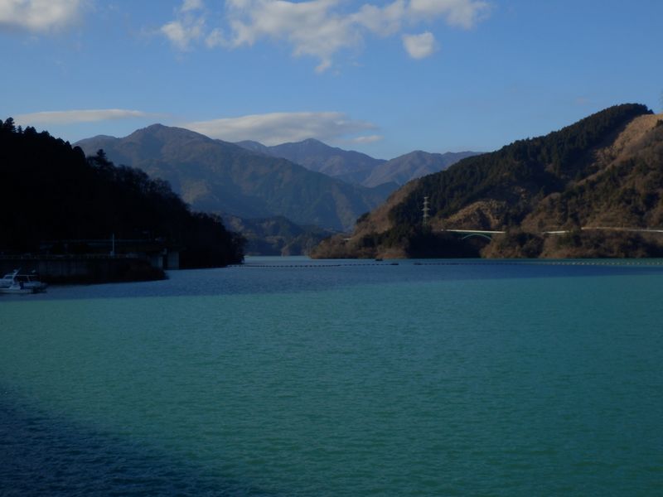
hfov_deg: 33.8
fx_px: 1092
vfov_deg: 25.7
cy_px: 248
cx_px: 332
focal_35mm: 57
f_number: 4.5
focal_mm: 10
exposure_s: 1/800
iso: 80
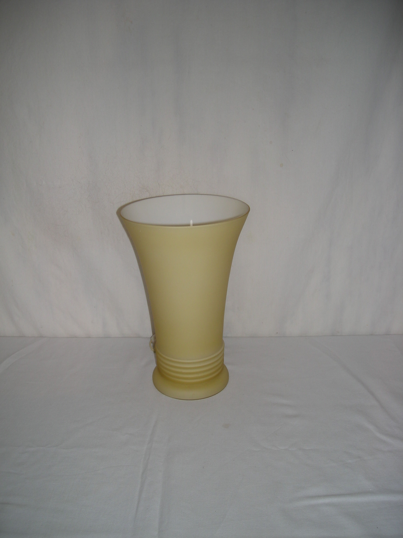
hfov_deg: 40.7
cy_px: 269
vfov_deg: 52.6
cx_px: 202
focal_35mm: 35
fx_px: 543
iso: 50
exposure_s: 1/31.1
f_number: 2.8
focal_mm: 5.7
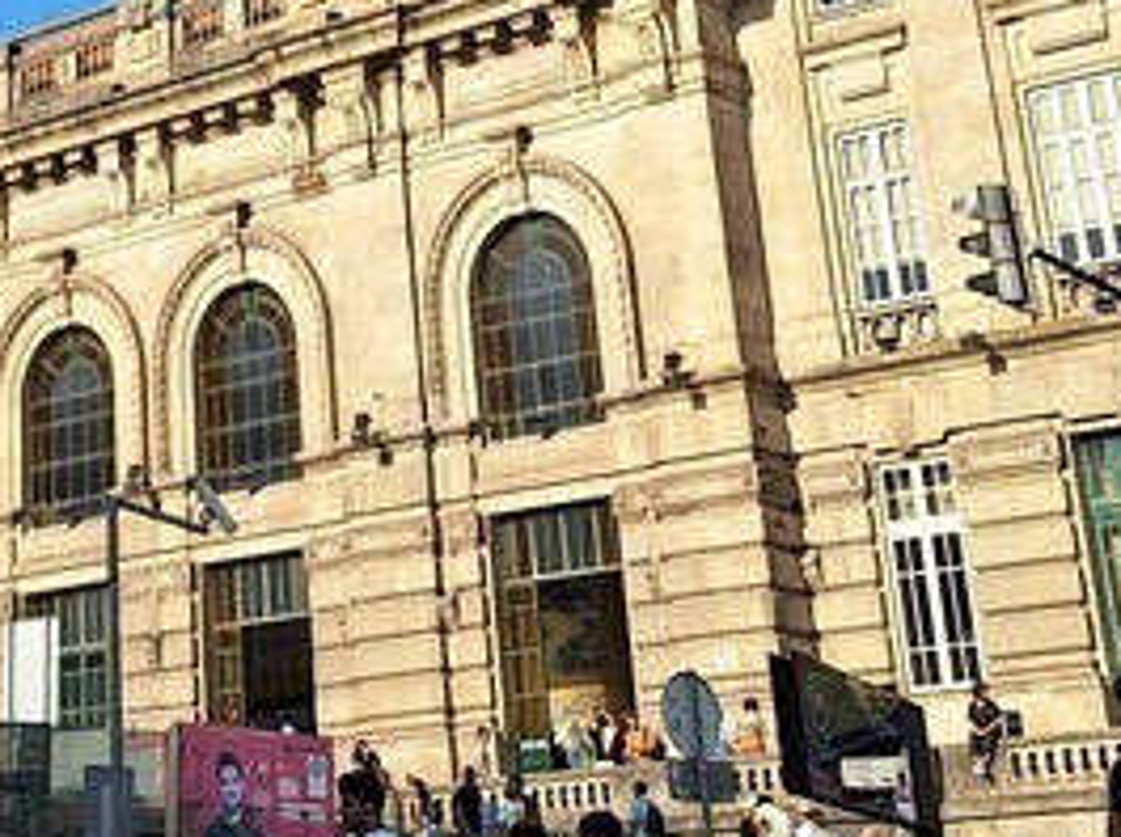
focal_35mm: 89
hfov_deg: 21.4
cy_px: -558
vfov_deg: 14.9
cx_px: 63
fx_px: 2878
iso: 40
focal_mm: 5.54
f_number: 1.8
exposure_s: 1/1835
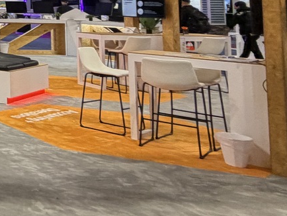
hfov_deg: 19.4
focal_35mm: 58
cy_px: -34
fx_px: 481
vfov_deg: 23.4
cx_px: -281
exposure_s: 1/60
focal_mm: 2.22
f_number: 2.2
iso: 160
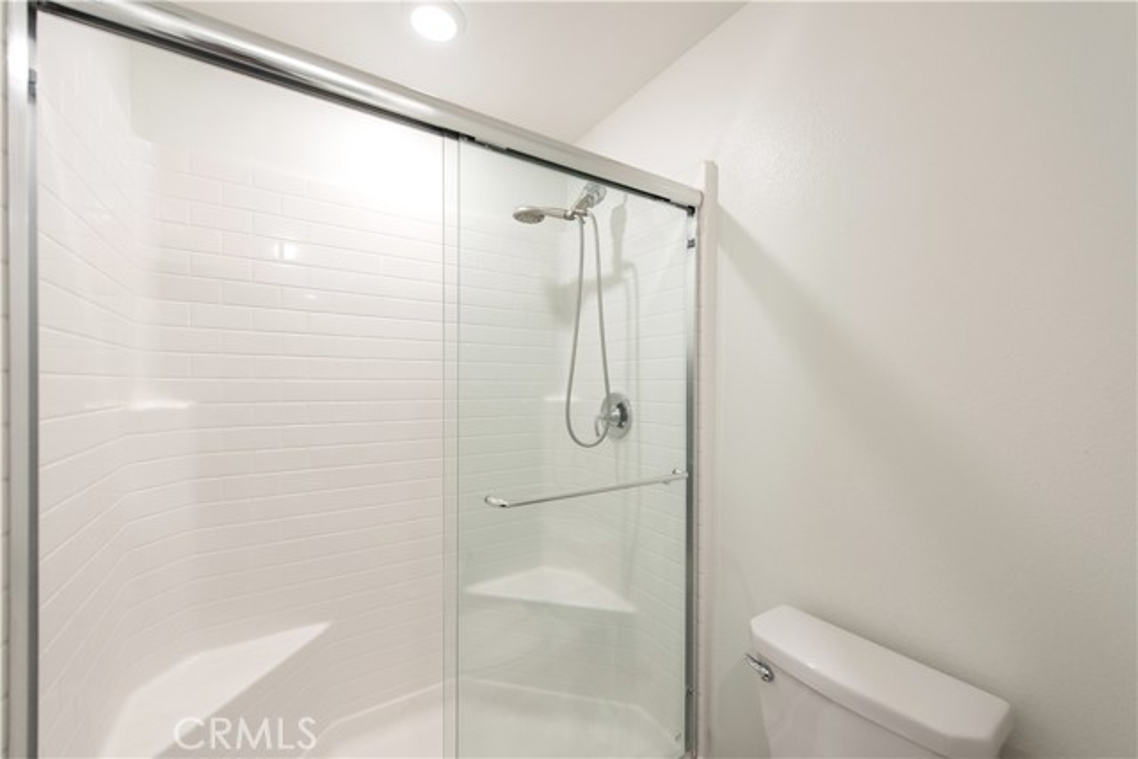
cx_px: 569
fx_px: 443
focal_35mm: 14
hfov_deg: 104.2
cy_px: 380
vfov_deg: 81.2
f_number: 4.5
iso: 400
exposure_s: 1/80
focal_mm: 14
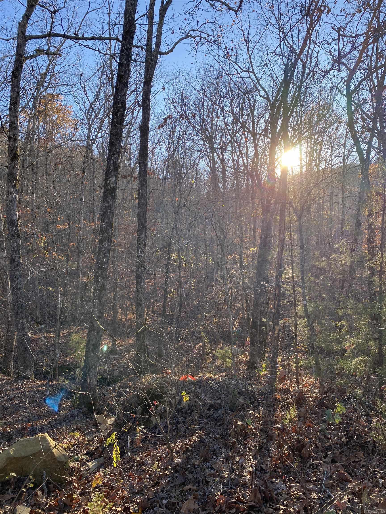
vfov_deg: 67.3
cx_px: 193
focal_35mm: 26
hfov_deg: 53.1
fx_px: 387
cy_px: 257
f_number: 1.8
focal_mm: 4.25
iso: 32
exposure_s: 1/669
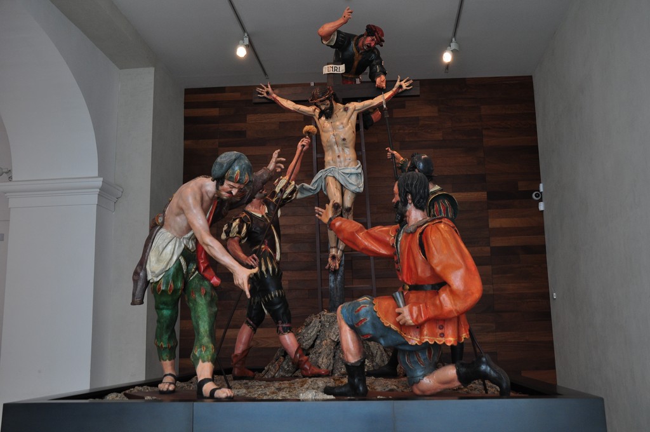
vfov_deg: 38.3
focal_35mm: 34
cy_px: 216
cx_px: 325
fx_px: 622
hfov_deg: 55.2
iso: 400
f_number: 3.5
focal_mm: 23
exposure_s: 1/80
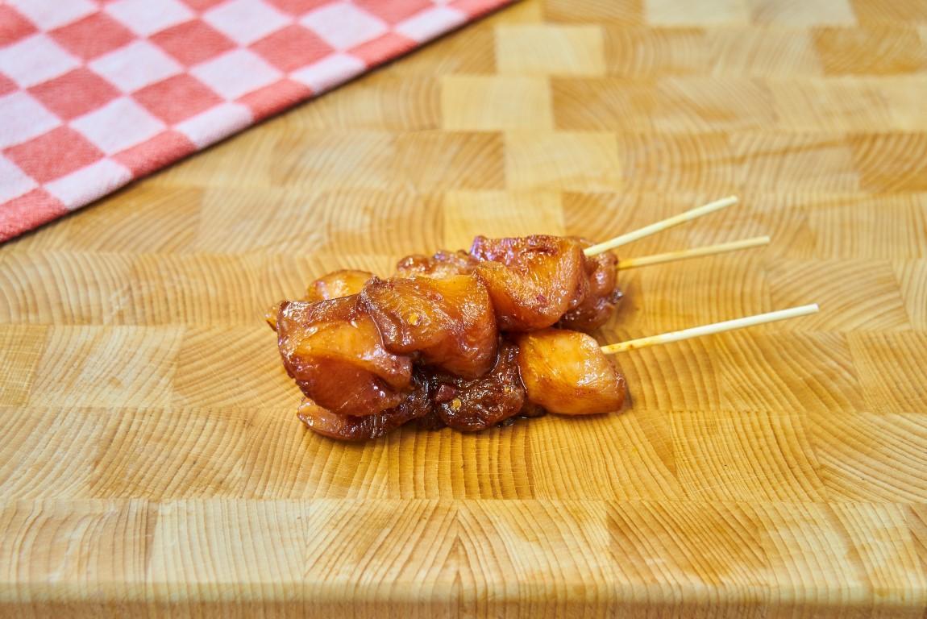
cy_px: 310
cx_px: 464
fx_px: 1597
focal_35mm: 62
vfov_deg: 21.9
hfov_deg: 32.4
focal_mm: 62
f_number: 5
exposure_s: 1/8
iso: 200
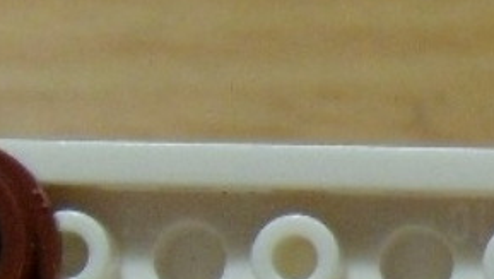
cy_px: 450
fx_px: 1822
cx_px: 614
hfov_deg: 14.9
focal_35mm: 139
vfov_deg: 8.5
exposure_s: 1/60
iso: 320
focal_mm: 6.4
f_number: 3.6
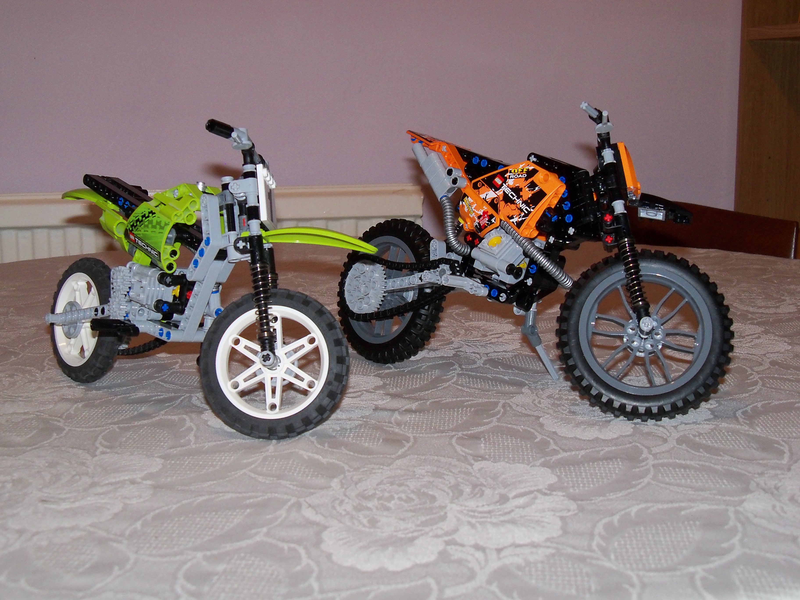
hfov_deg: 38.2
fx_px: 1156
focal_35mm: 50
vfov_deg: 29.1
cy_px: 300
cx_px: 400
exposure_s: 1/30
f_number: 3.8
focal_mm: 8.8
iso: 200
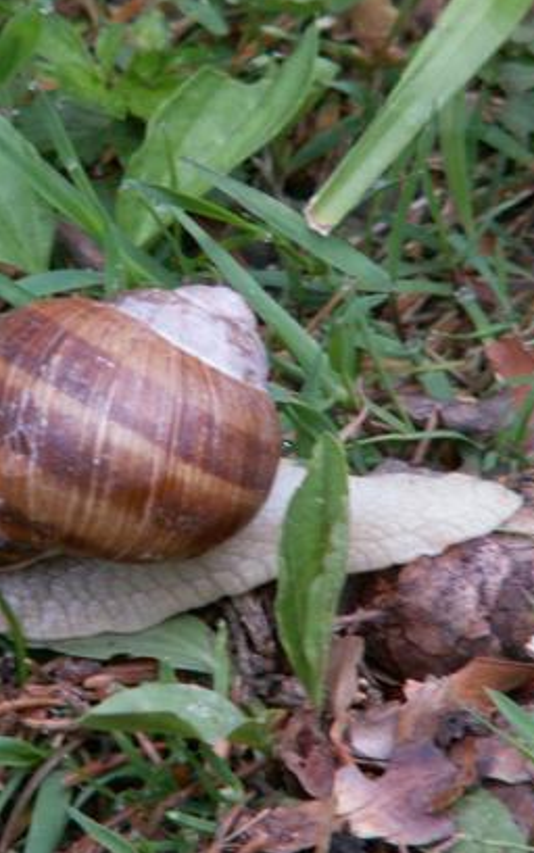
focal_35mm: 428
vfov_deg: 4.9
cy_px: 423
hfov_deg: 3.1
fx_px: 9956
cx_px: 131
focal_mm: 42.32
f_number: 4
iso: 100
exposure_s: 1/60
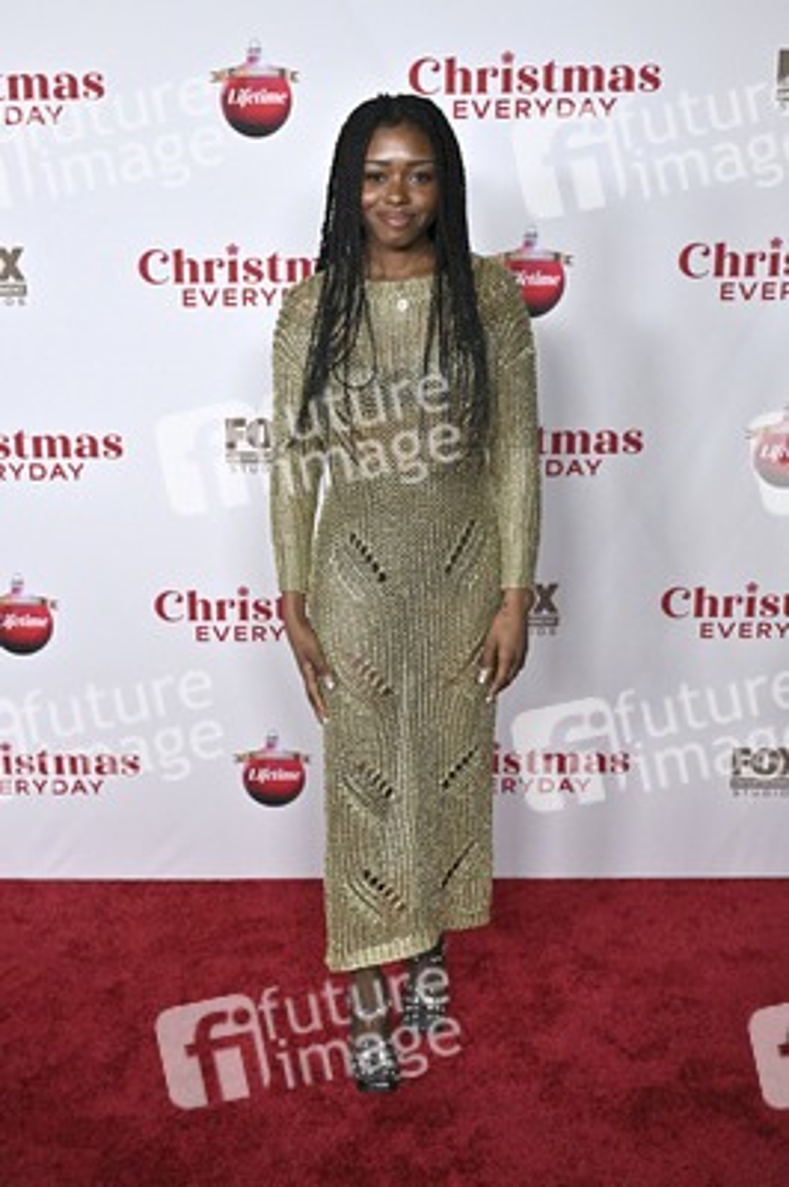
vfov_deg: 47.4
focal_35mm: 41
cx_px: 394
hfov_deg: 32.6
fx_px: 1350
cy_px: 594
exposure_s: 1/320
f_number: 5.6
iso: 2500
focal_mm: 41
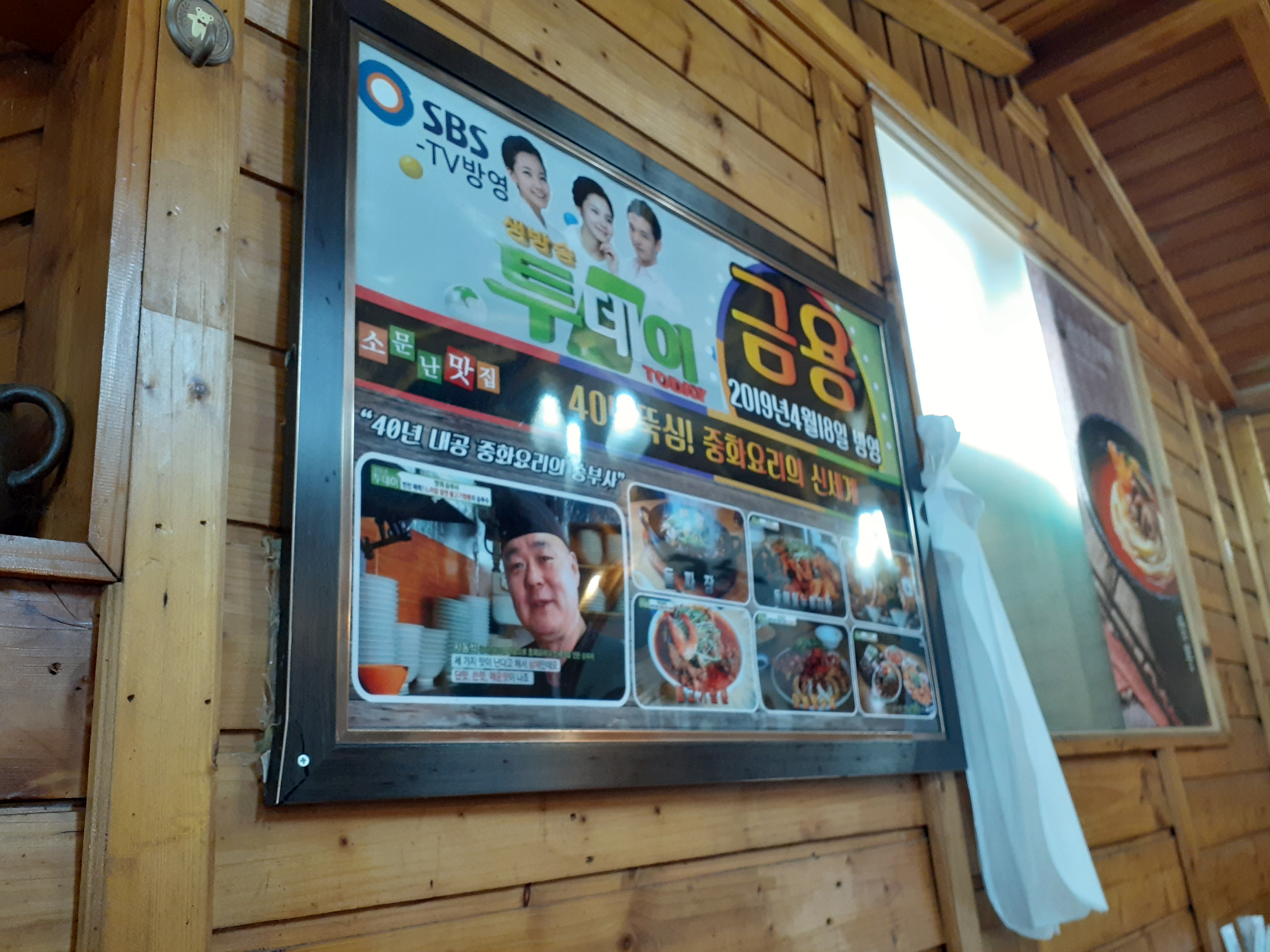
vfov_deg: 51.4
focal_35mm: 27
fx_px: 991
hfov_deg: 65.3
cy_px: 476
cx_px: 635
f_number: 1.9
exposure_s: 1/60
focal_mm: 3.6
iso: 320
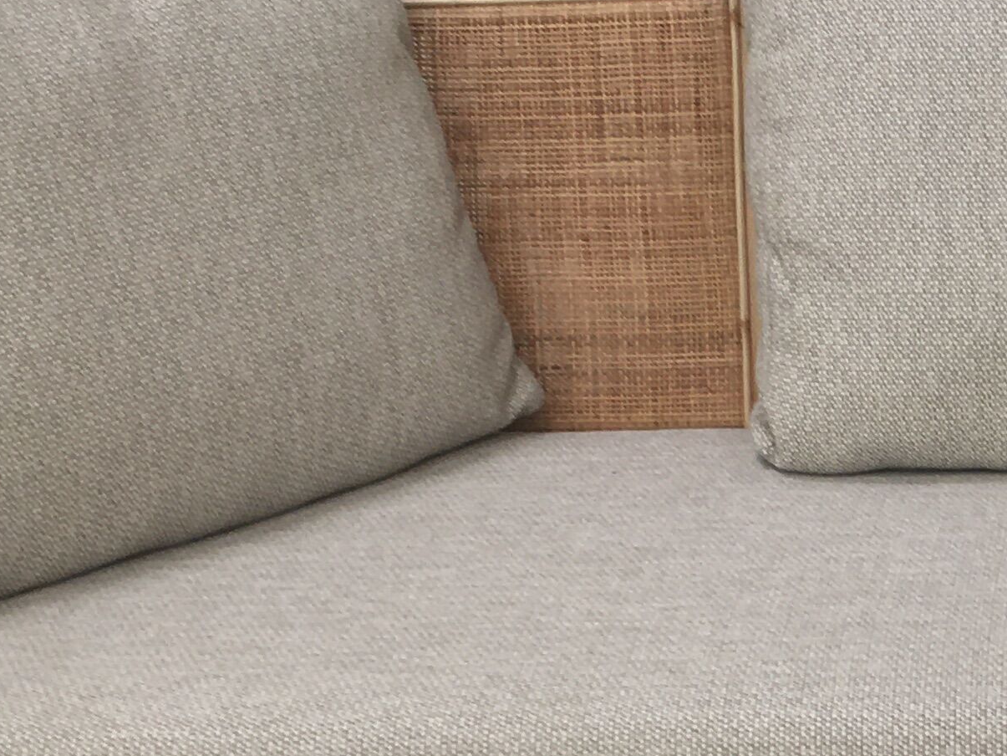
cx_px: 1154
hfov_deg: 19.3
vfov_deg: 15.2
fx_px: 2822
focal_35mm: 97
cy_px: 574
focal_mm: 4.15
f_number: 2.2
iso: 32
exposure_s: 1/50
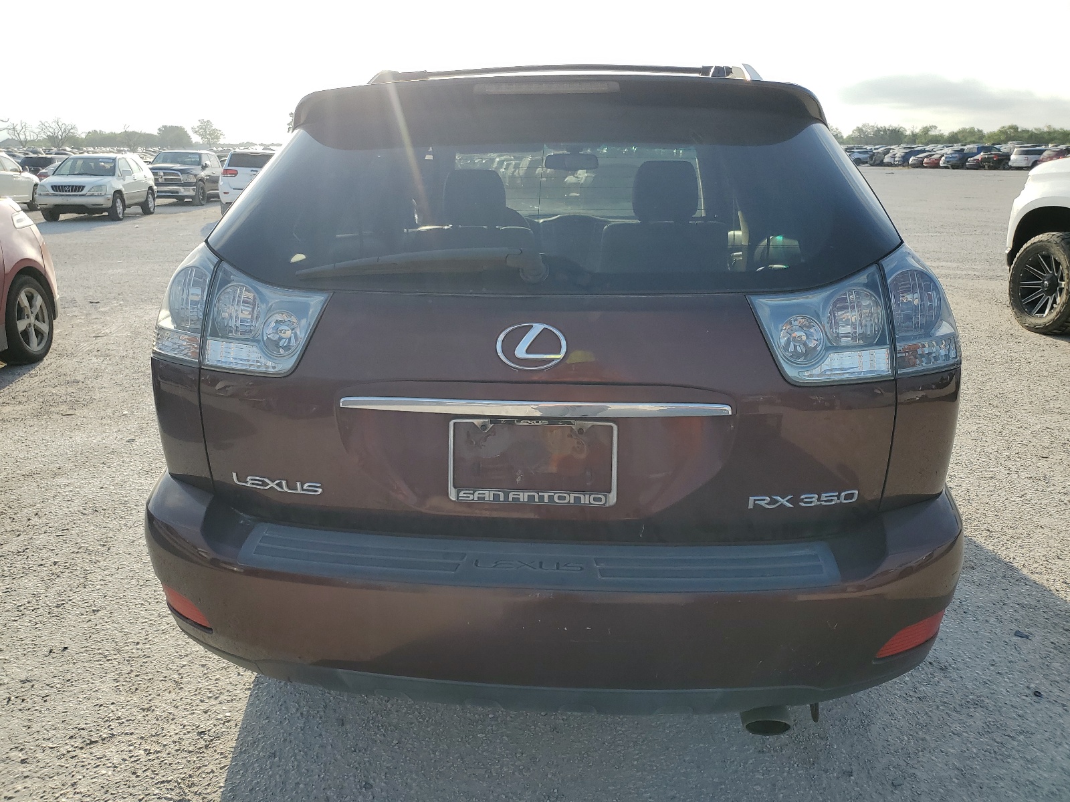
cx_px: 535
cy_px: 401
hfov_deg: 67.3
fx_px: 804
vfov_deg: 53.1
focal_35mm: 26
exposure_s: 1/1667
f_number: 1.5
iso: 50
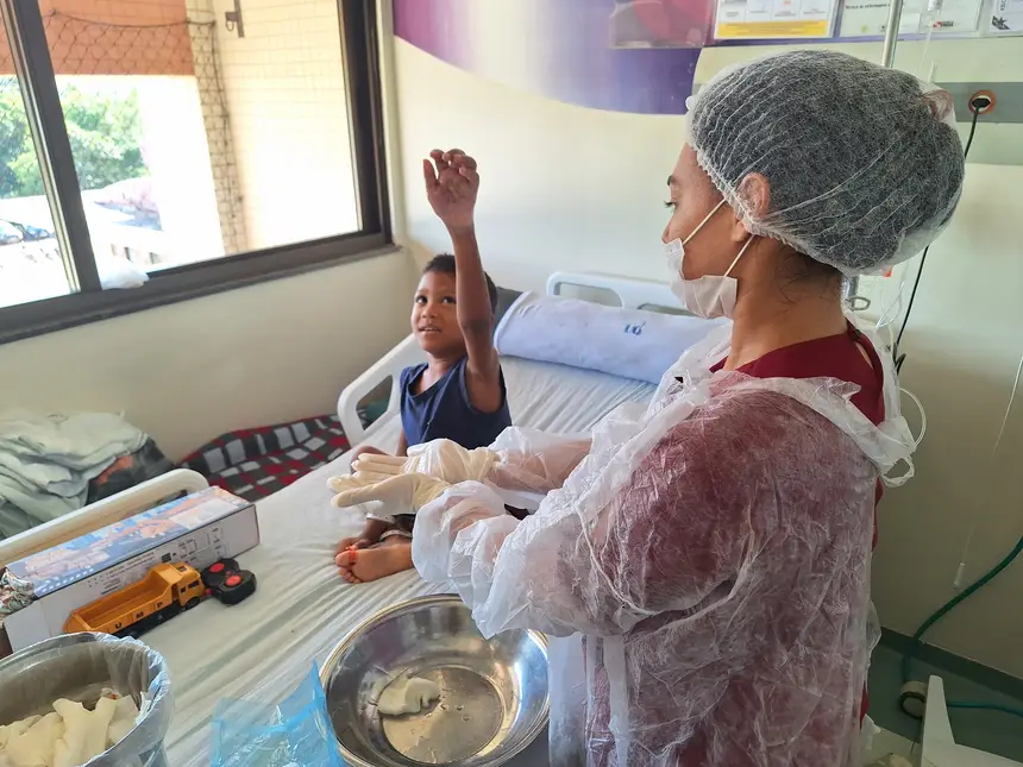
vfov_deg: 58.9
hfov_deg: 73.9
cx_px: 512
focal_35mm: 23
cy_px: 384
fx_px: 680
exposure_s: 1/120
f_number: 1.8
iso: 50
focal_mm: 5.54
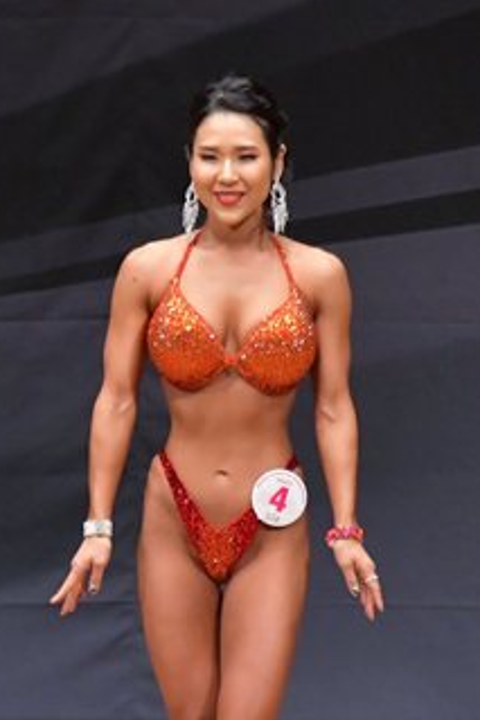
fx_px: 13814
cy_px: 562
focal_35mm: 690
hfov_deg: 2.0
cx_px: 195
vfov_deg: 3.0
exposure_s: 1/400
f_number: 5.6
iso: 6400
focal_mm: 190
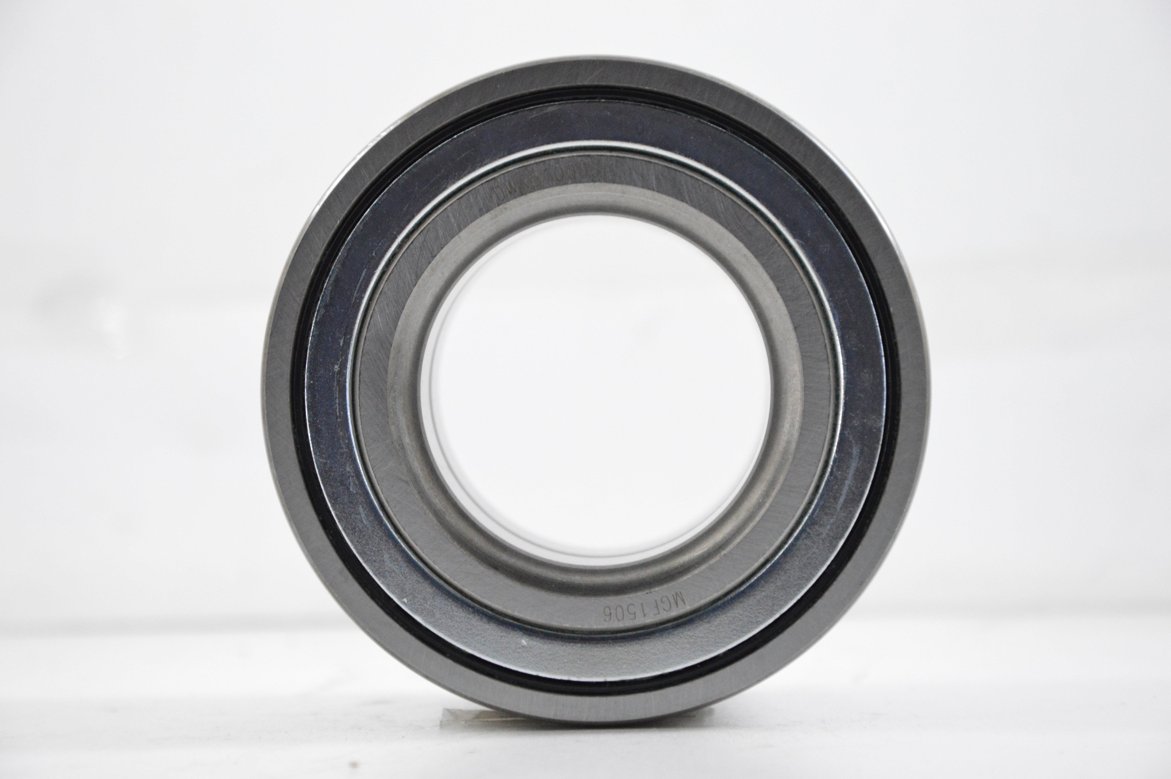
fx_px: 5119
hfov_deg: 13.1
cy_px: 390
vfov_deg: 8.7
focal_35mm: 158
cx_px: 586
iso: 3200
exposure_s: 1/100
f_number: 7.1
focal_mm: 105
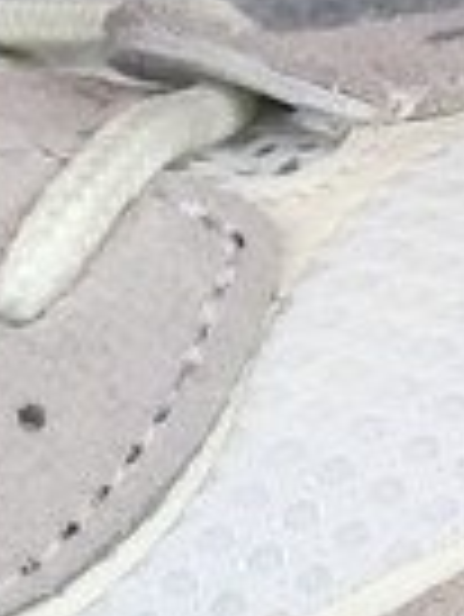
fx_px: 3622
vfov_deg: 9.5
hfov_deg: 6.9
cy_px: 942
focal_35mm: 203
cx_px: -635
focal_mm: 3.3
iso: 25
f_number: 2.4
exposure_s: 1/301
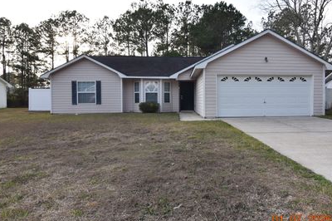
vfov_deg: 60.2
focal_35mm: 21
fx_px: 190
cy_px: 102
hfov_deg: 81.5
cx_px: 196
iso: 100
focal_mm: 11
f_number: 5
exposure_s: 1/200
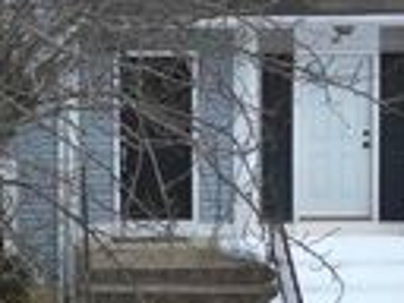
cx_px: 69
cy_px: 109
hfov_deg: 20.6
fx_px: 1097
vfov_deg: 15.7
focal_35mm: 94
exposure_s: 1/2000
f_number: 1.7
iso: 120
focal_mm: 6.72
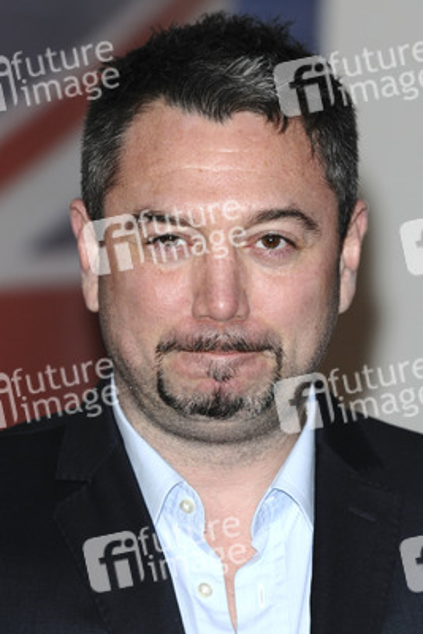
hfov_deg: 5.9
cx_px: 212
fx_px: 4094
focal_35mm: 232
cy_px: 317
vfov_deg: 8.9
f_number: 4.5
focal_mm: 155
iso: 320
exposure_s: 1/160
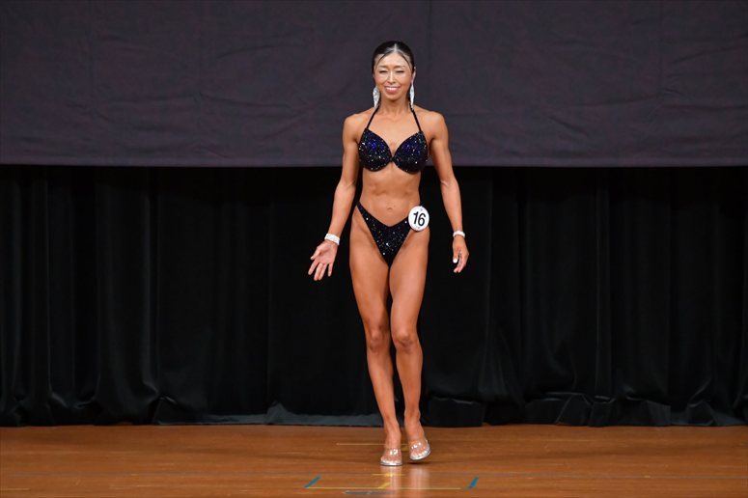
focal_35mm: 300
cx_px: 374
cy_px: 249
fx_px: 6230
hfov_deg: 6.9
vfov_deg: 4.6
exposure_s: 1/400
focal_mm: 200
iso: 4000
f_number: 5.6
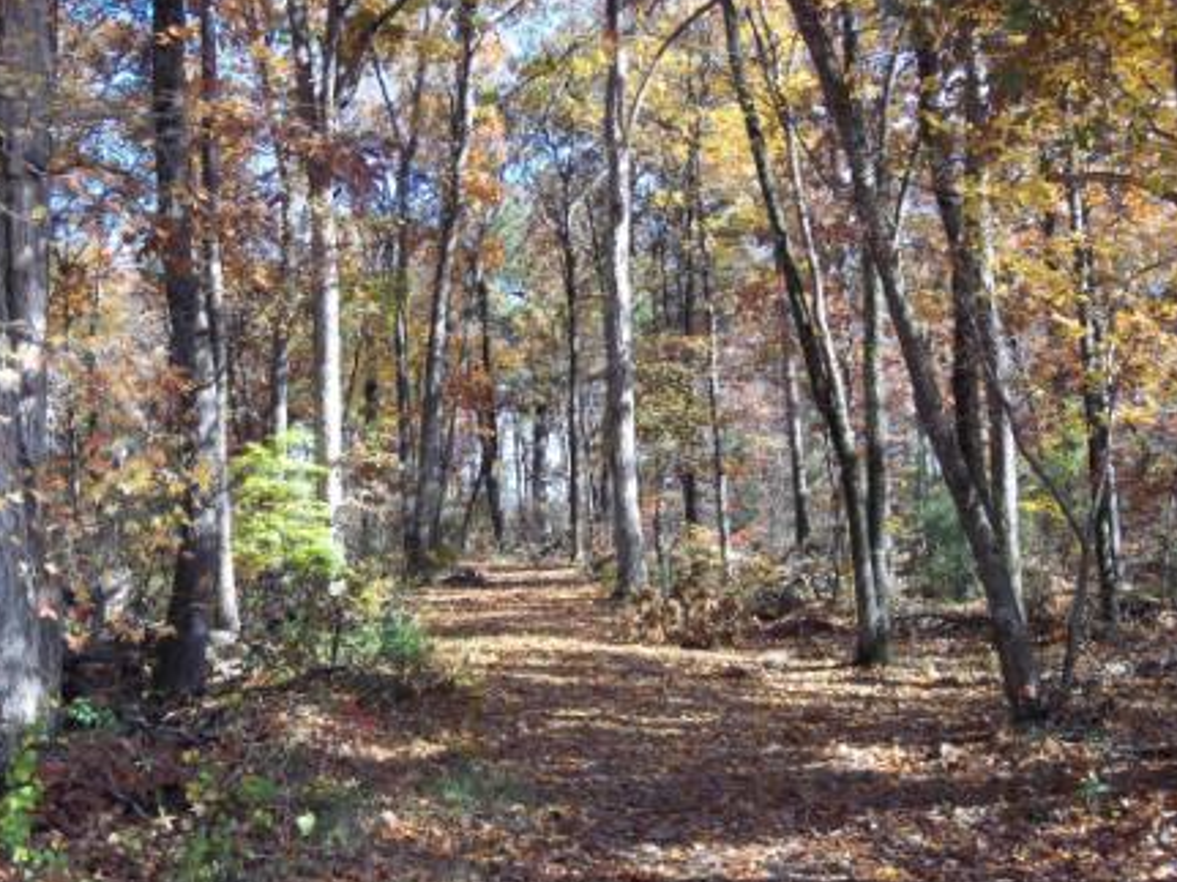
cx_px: 593
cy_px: 445
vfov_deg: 28.0
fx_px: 1768
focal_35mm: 52
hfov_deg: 36.8
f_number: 3.6
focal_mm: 8.8
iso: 80
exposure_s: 1/160
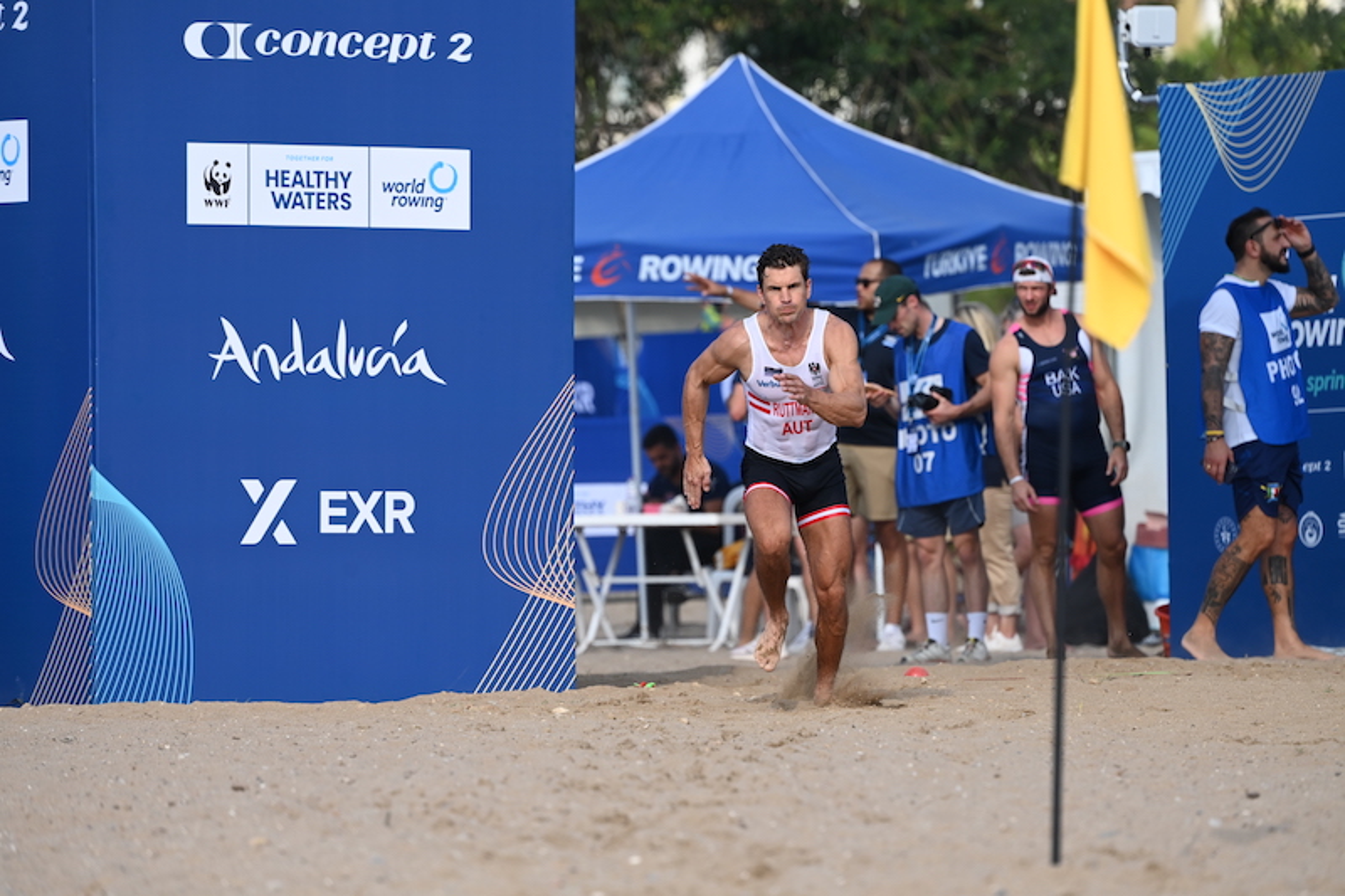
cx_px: 672
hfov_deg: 6.1
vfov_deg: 4.0
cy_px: 448
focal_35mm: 340
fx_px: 12699
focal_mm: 340
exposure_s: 1/2500
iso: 400
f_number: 5
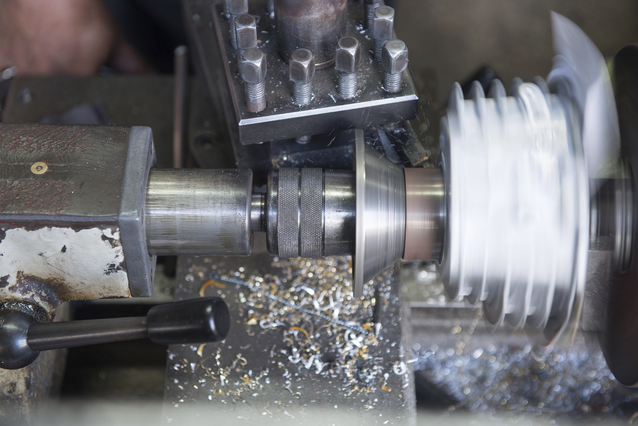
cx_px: 319
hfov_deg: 28.8
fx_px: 1241
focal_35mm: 70
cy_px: 213
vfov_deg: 19.5
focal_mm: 70
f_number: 3.5
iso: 320
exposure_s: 1/80
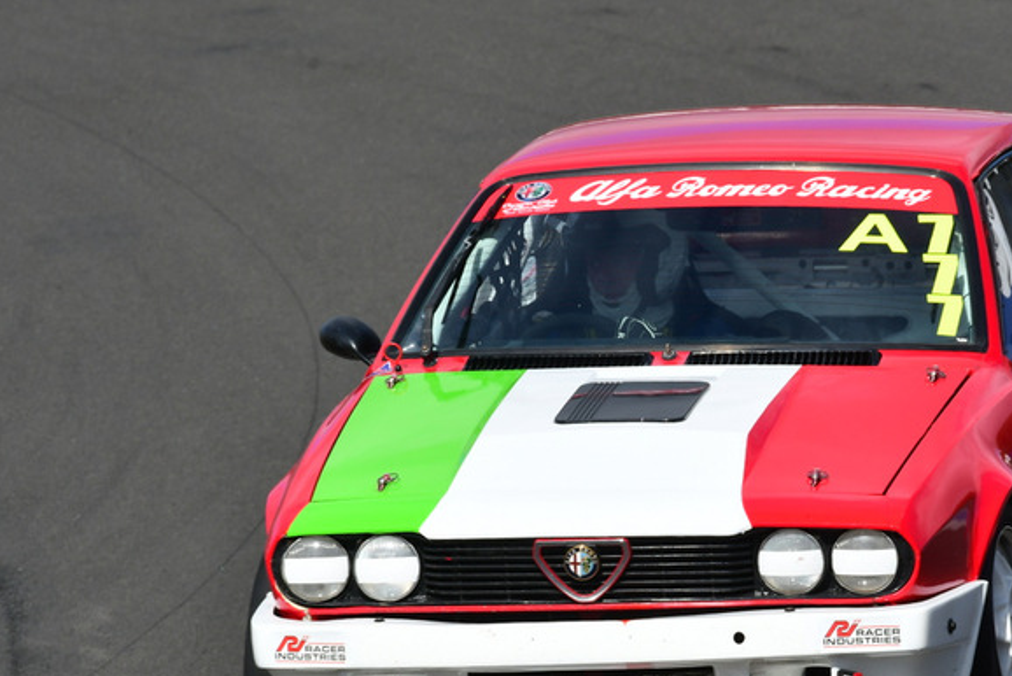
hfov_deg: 2.4
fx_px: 24524
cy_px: 440
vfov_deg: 1.6
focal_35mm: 872
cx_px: 686
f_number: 13
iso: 400
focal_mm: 420
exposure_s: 1/640
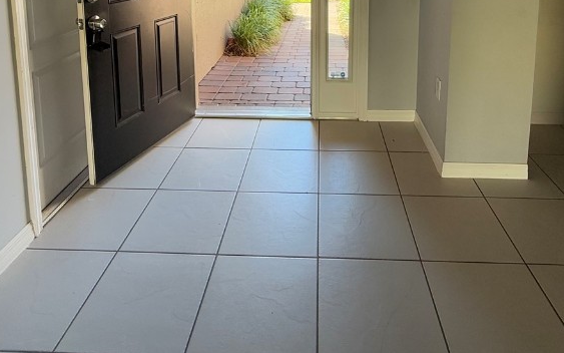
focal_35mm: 27
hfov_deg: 68.2
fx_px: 415
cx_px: 309
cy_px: -14
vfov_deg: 39.5
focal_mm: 2.22
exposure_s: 1/106
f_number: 2.2
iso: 64
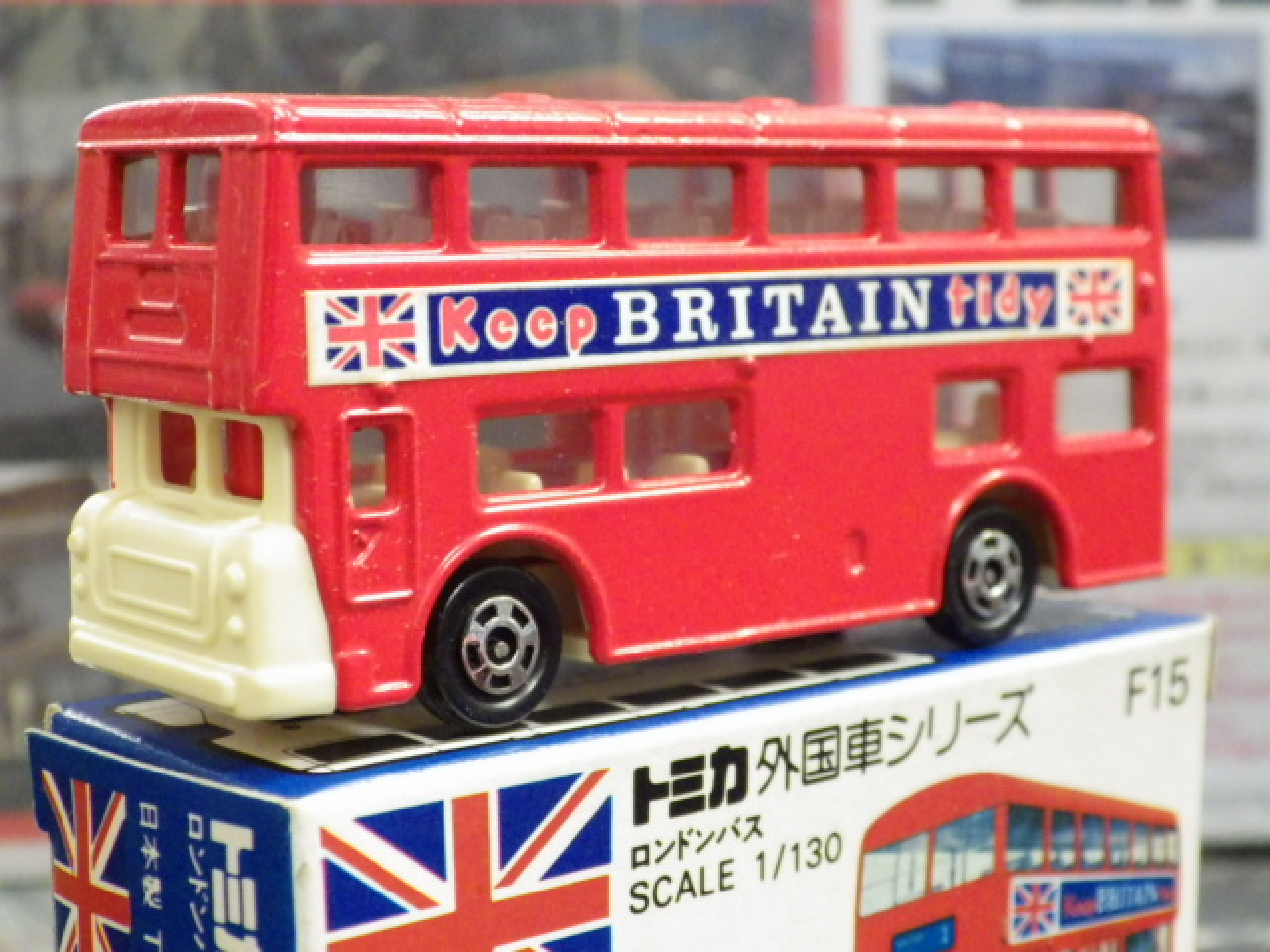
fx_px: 2605
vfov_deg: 20.7
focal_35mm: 71
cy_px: 476
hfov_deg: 27.4
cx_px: 635
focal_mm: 12.8
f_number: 4.2
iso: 1250
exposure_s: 1/25
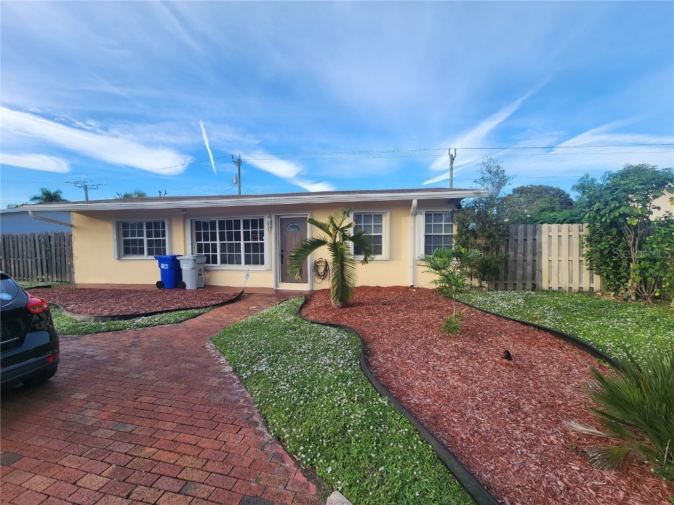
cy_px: 252
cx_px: 337
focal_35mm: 13
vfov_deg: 89.9
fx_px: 253
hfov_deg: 106.2
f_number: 2.2
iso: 50
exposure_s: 1/593
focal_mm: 2.2
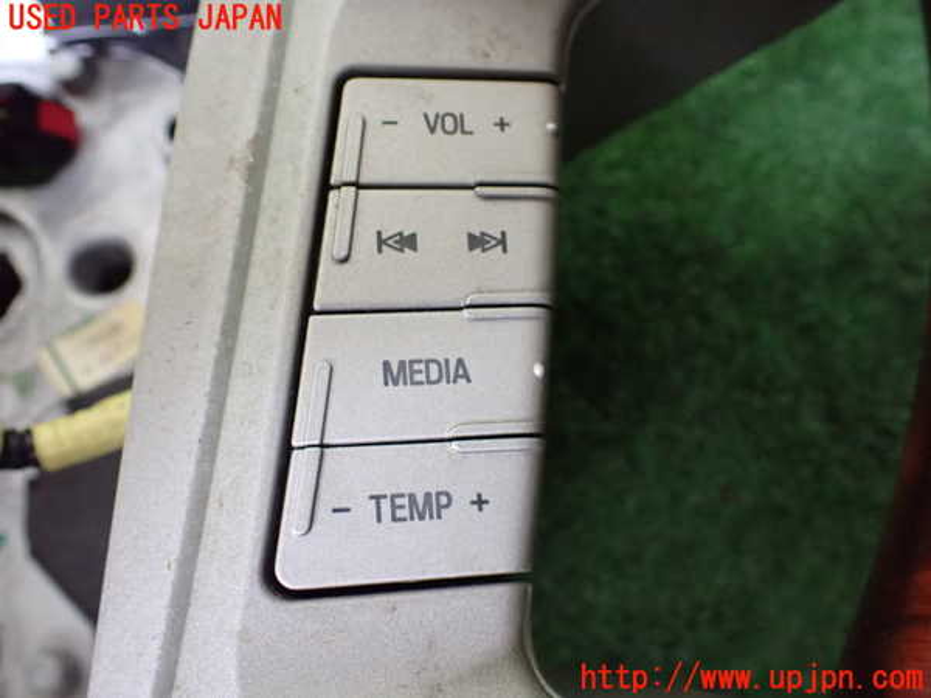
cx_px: 466
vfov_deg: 46.8
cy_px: 349
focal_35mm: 30
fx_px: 807
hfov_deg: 60.0
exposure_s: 1/30
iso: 1250
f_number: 2.3
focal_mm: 5.4
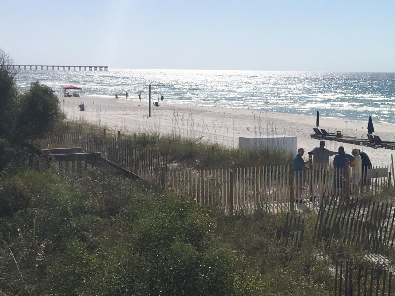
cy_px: 98
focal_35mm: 71
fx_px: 810
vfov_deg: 20.7
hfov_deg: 25.1
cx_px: 453
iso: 25
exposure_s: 1/4808
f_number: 2.2
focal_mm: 4.15
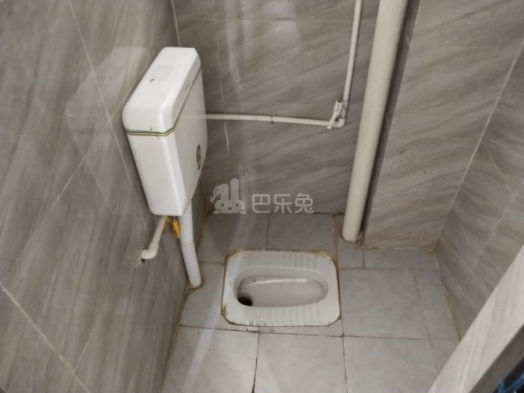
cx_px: 262
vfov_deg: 46.8
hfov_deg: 60.0
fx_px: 454
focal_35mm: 30
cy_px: 196
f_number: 1.8
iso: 760
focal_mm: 3.95
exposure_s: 1/33.3
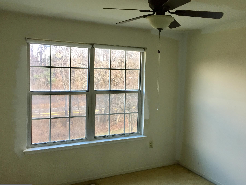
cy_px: 90
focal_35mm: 33
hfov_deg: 55.2
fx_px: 235
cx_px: 138
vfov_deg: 42.9
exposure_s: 1/40
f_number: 2.2
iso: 32
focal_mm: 4.15
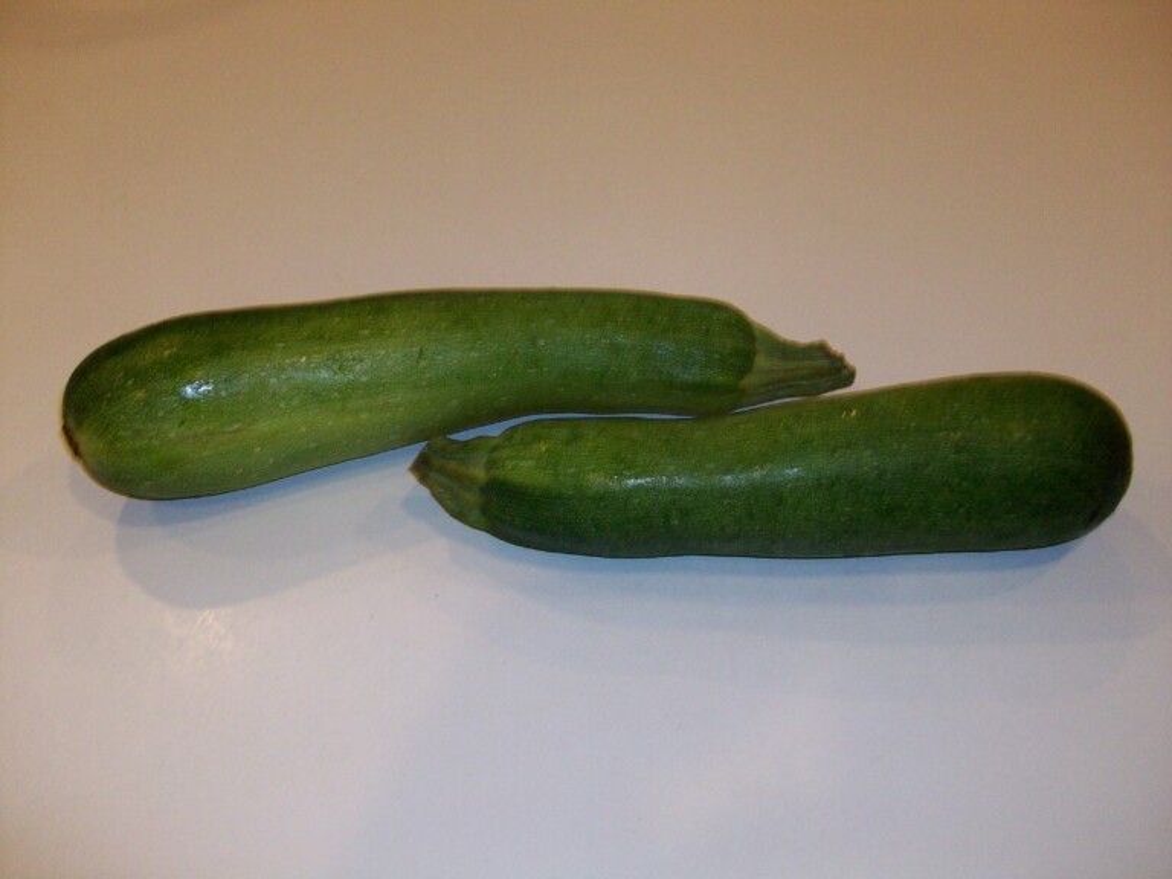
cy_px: 440
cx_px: 586
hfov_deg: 54.0
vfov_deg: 41.8
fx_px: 1151
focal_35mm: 34
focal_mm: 5.7
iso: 160
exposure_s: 1/60
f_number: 2.8
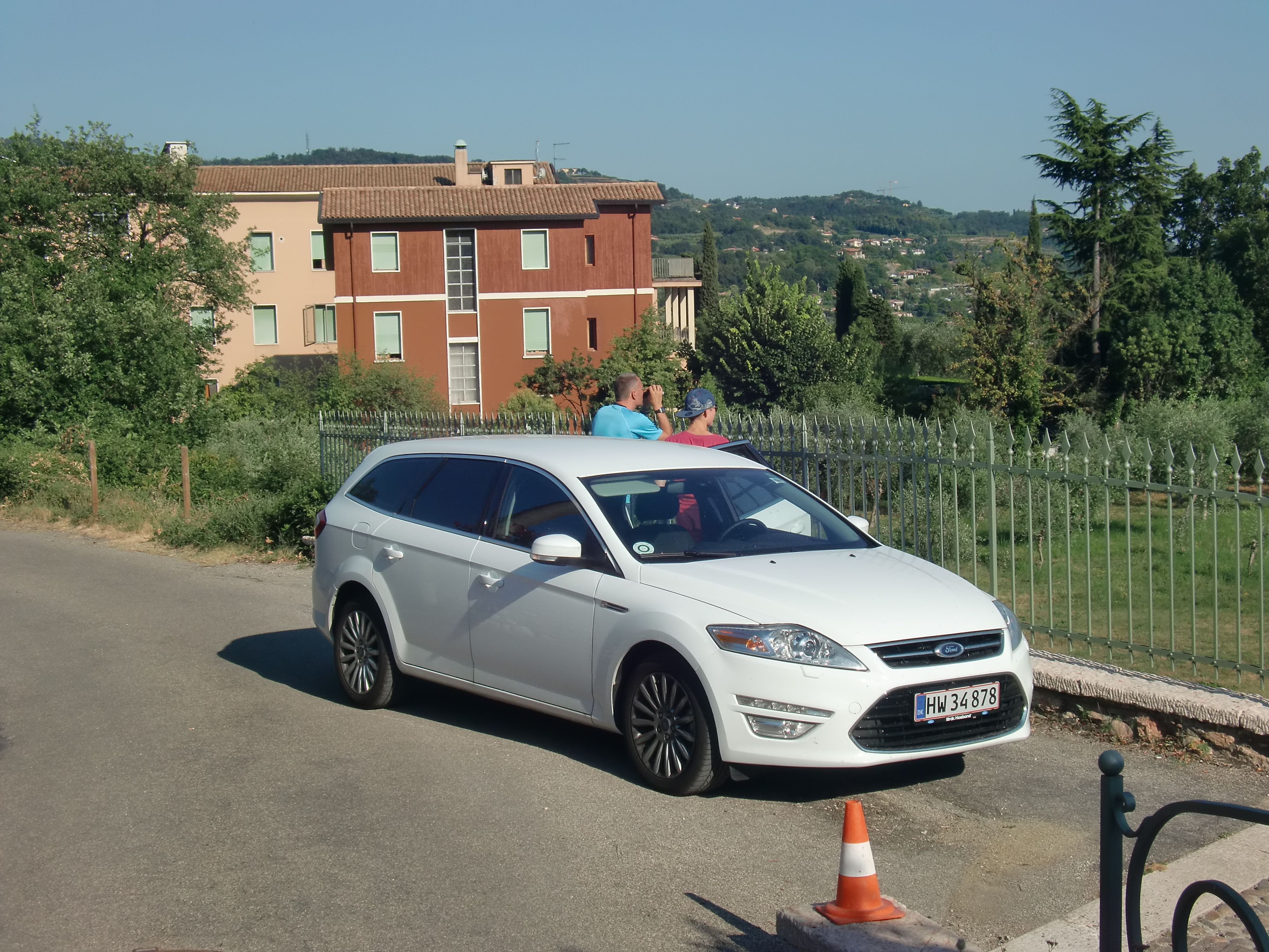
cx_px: 634
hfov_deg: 36.8
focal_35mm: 52
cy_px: 476
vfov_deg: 28.0
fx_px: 1906
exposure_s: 1/125
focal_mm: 9.3
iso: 64
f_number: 11.1
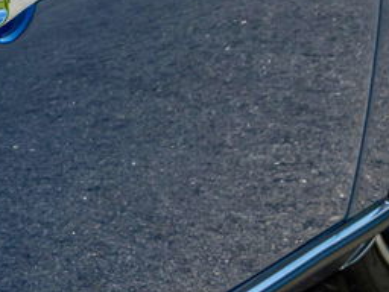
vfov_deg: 4.4
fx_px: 3765
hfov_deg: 5.8
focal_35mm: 335
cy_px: -207
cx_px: -362
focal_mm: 87
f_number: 16
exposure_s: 1/160
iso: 100
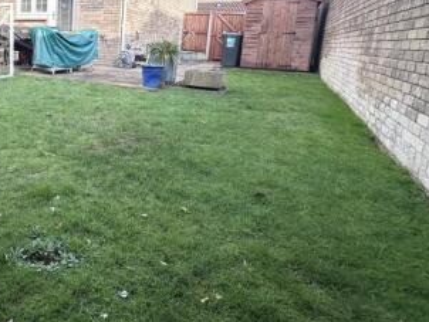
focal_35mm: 27
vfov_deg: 49.9
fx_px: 335
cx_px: 52
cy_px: 91
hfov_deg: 57.2
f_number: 2.2
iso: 40
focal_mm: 2.22
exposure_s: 1/409
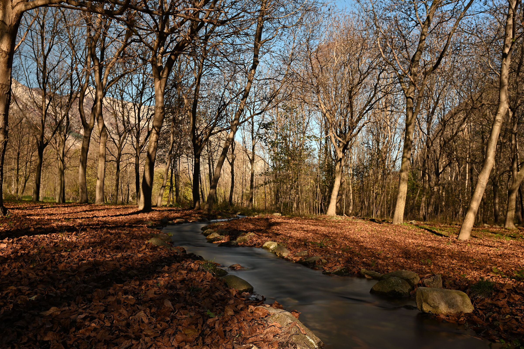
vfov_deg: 43.6
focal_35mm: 30
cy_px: 174
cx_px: 262
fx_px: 437
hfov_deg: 61.9
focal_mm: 30
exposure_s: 13
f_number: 8
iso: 100
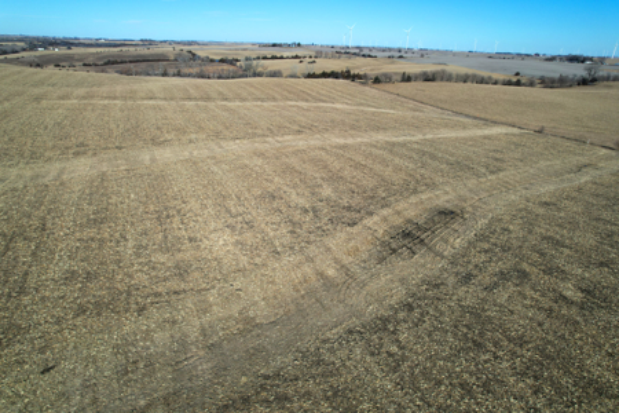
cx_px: 310
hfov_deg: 78.6
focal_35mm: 22
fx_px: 378
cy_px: 206
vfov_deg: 57.2
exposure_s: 1/2500
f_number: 2.8
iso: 110
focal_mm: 8.38
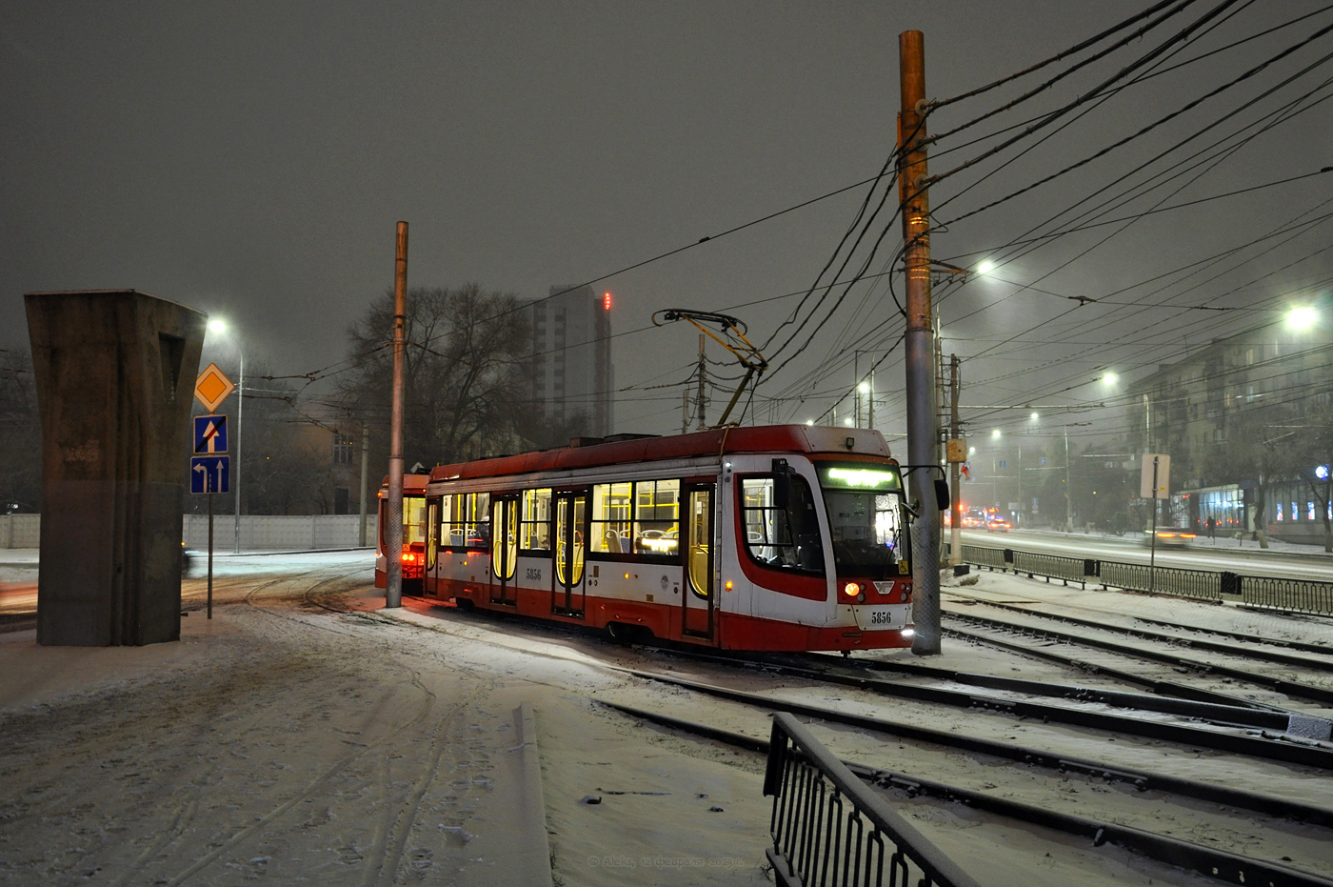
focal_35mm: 33
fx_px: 1221
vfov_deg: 39.9
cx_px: 666
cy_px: 444
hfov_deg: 57.3
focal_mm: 22
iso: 800
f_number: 5.6
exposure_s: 1/6
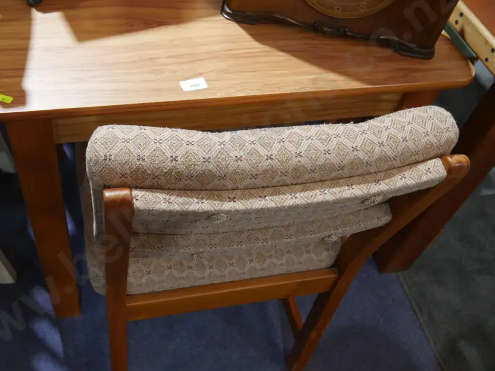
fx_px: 501
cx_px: 204
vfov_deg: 40.7
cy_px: 176
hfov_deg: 52.3
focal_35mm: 35
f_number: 3.5
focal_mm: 14
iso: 640
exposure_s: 1/60
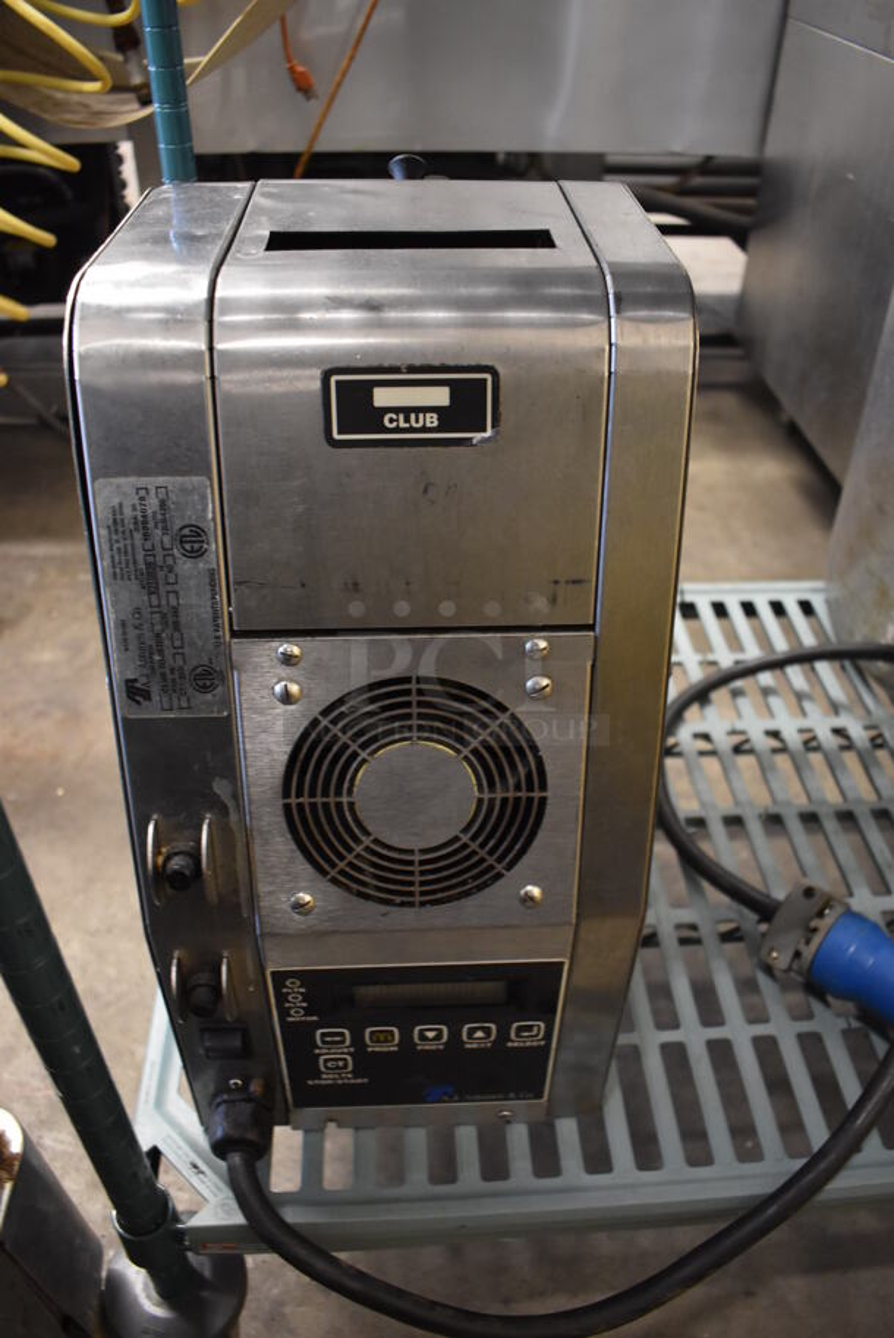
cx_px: 447
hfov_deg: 48.0
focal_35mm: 27
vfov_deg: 67.3
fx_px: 1004
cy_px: 669
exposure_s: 1/30
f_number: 3.5
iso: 2000
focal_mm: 18
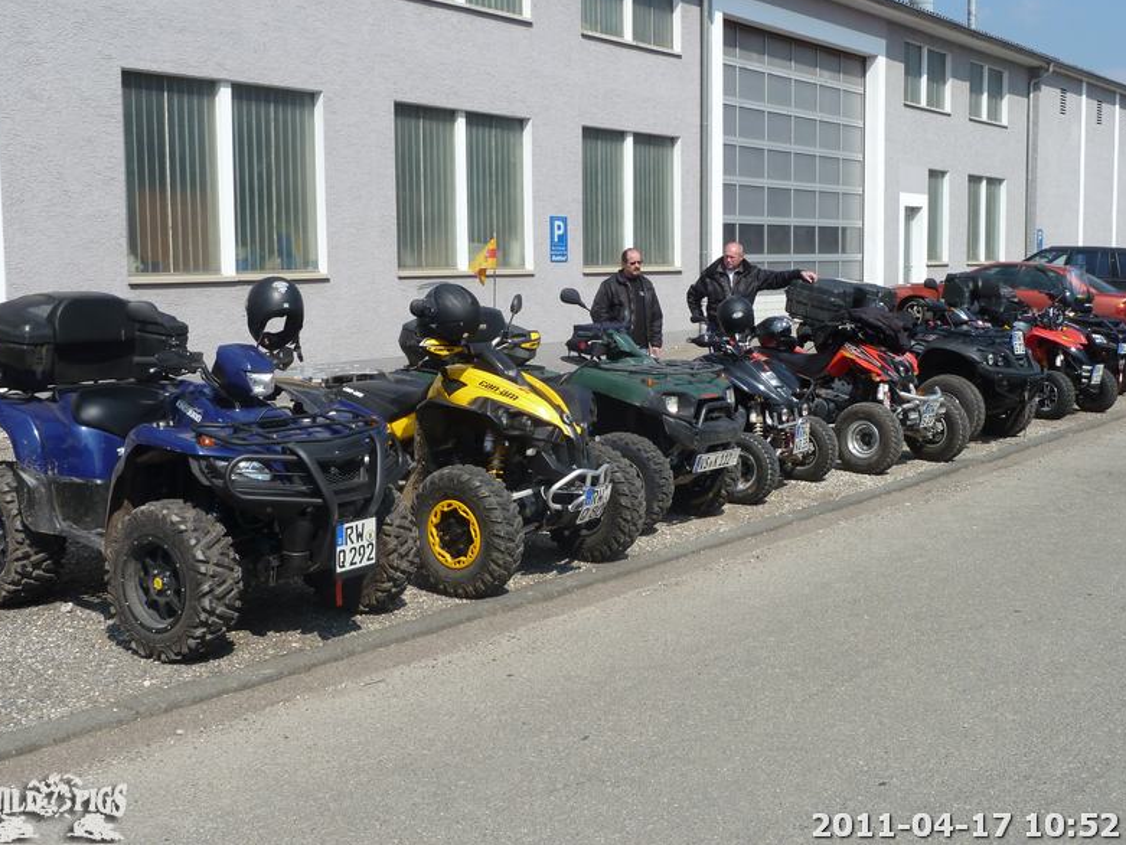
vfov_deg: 33.6
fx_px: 1399
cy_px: 417
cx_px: 555
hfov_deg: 43.8
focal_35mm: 43
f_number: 5
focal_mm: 6.9
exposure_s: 1/500
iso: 80
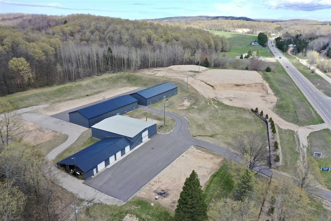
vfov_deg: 46.4
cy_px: 110
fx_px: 257
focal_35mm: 28
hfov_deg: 65.5
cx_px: 166
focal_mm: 10.26
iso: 100
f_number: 3.2
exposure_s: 1/800
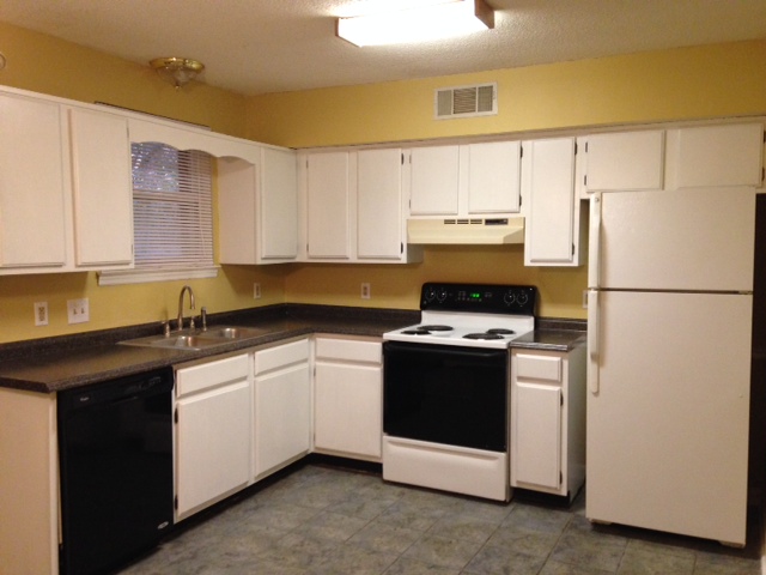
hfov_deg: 55.4
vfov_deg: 42.9
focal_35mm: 33
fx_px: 730
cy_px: 288
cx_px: 383
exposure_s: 1/20
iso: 250
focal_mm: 4.12
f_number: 2.4
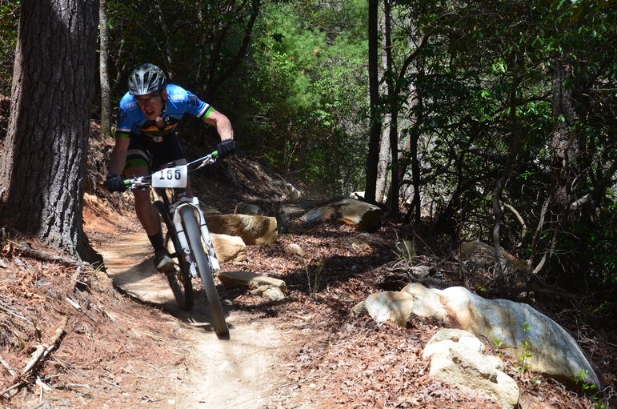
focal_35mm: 72
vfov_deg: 18.9
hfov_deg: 28.1
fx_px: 1232
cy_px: 204
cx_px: 308
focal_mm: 48
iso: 200
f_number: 11
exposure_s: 1/100
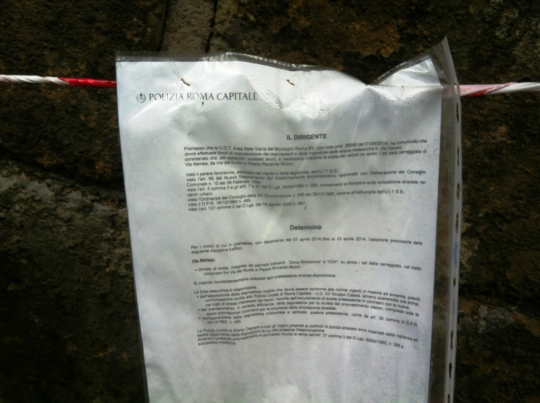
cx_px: 270
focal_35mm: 35
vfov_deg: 40.6
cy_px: 202
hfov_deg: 52.7
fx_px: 545
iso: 80
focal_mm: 3.85
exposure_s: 1/656
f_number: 2.8
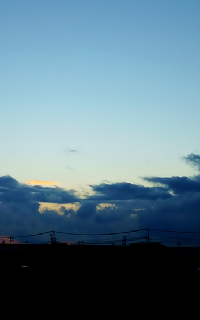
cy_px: 149
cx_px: 47
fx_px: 688
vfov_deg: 26.1
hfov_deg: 16.4
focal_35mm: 79
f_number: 1.8
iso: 200
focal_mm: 28
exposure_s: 1/2500
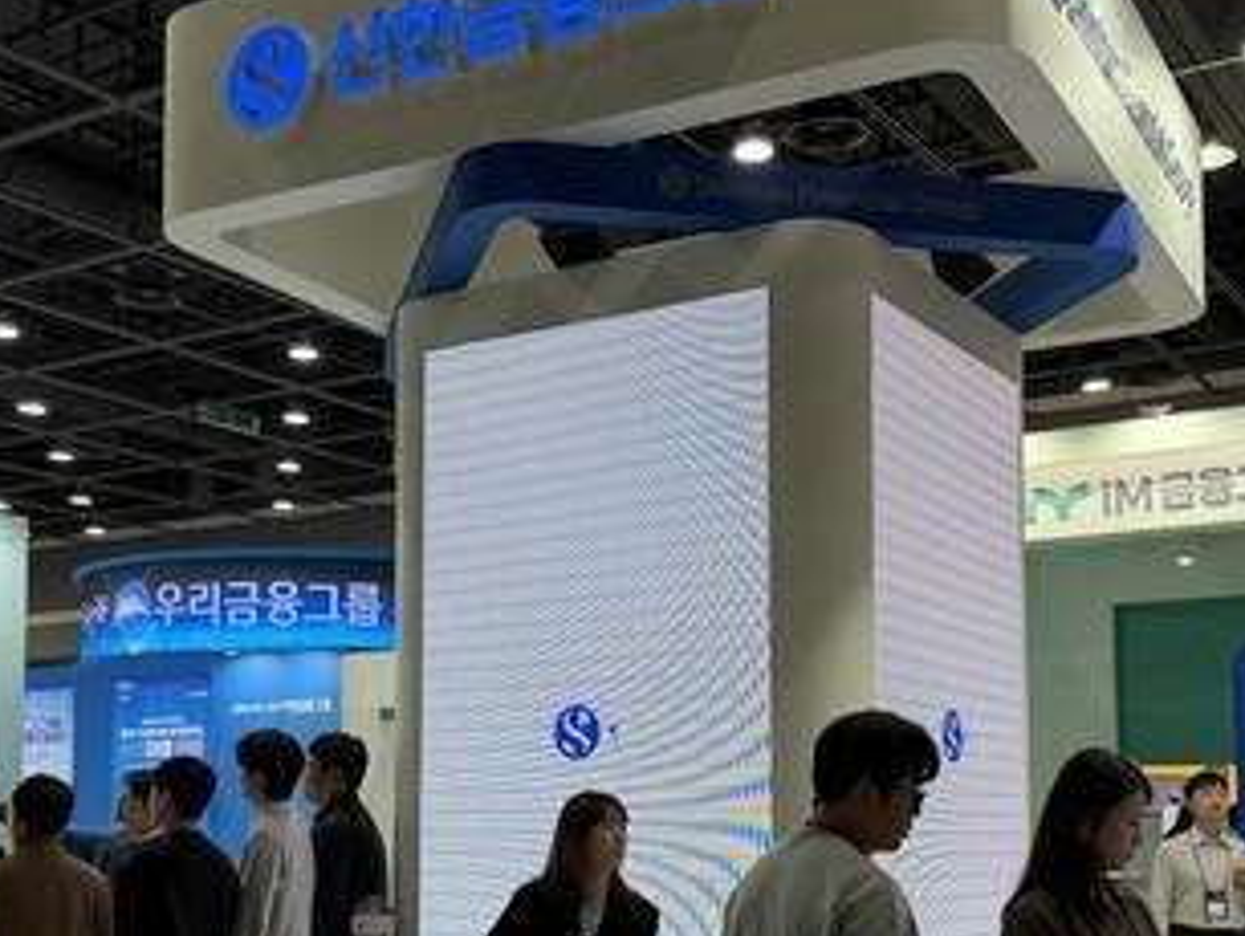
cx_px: 582
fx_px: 1692
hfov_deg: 40.4
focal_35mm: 47
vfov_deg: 30.5
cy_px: 667
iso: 125
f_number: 1.78
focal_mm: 6.76
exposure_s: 1/204
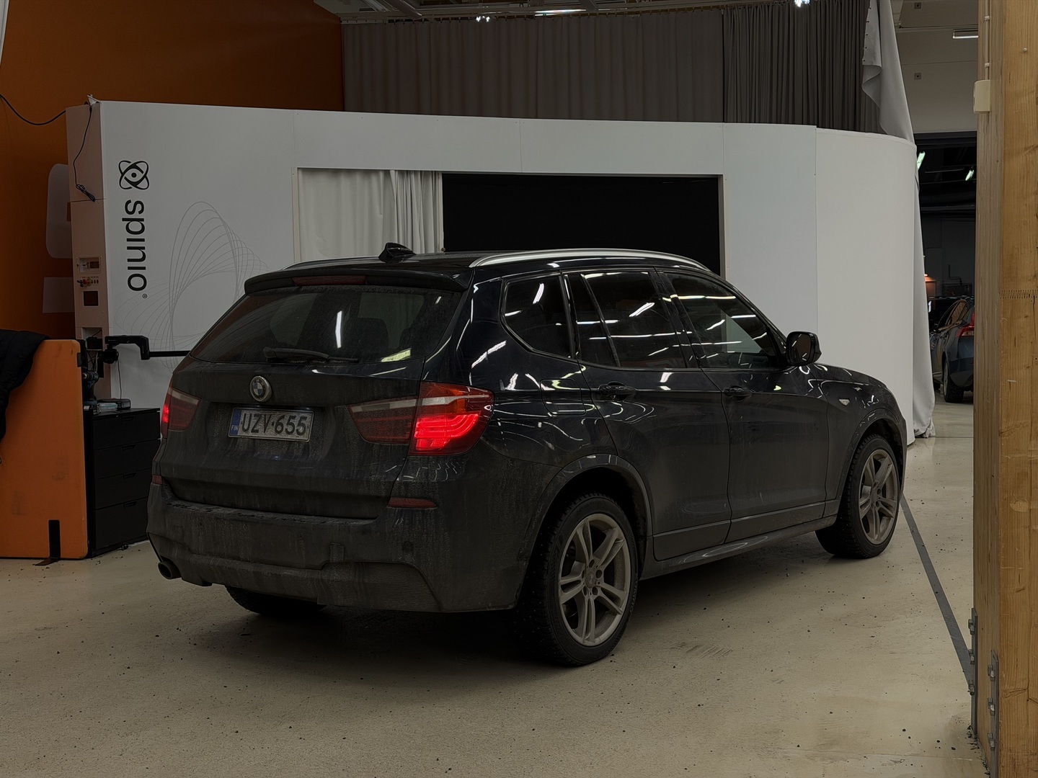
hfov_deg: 39.7
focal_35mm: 48
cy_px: 389
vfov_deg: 30.3
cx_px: 519
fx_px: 1439
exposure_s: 1/100
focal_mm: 6.76
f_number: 1.78
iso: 50
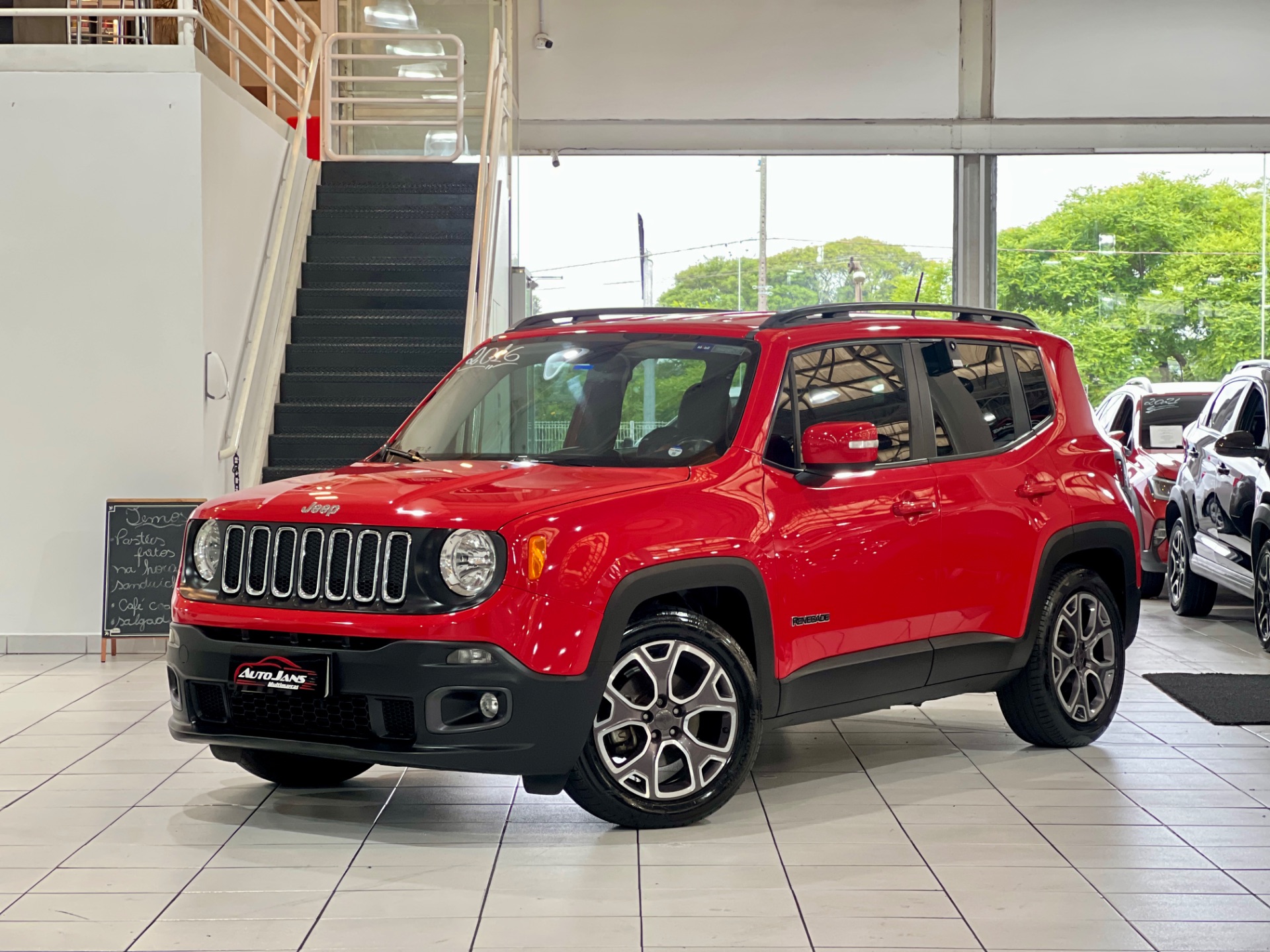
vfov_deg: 19.1
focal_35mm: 77
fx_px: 2825
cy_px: 476
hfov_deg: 25.3
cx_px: 635
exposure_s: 1/30
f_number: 2.8
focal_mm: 9
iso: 400
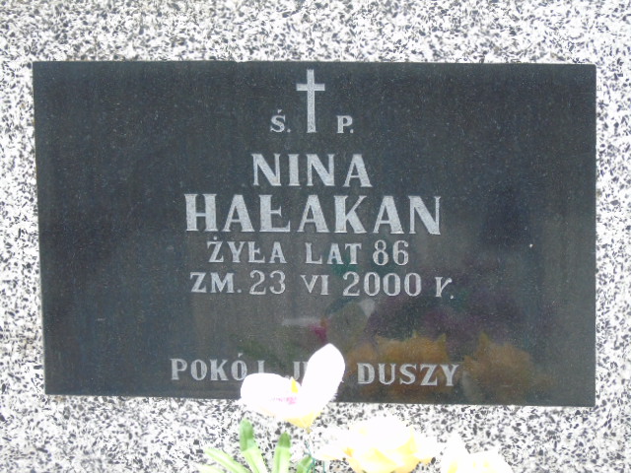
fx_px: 2953
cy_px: 236
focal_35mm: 162
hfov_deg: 12.2
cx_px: 316
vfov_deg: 9.2
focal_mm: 29
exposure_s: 1/100
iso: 400
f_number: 4.9
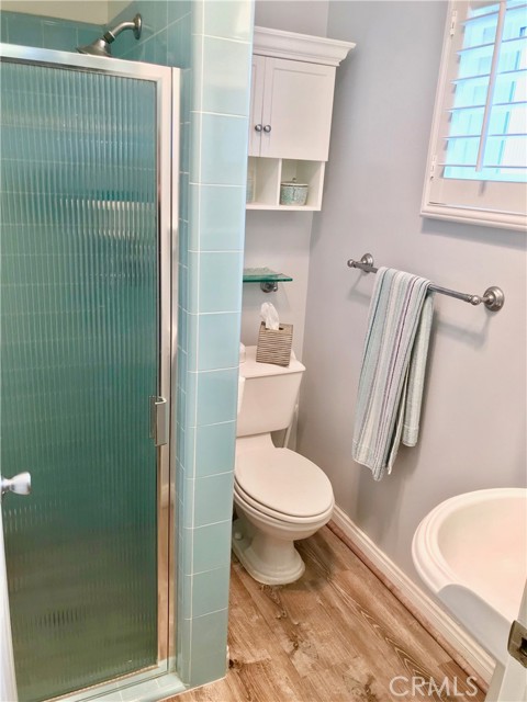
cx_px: 264
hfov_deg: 49.7
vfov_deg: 63.4
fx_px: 568
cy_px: 351
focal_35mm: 28
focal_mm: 3.99
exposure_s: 1/30
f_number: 1.8
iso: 32
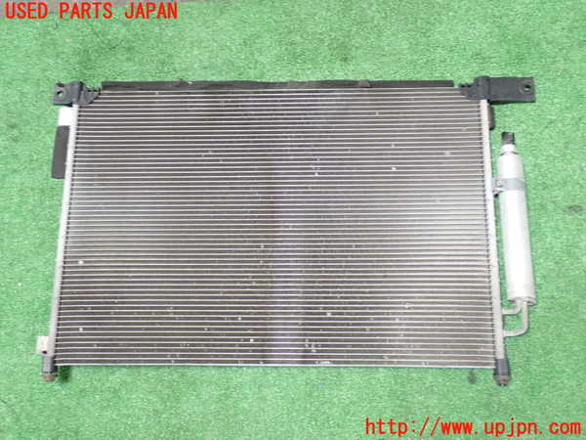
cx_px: 293
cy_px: 220
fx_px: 745
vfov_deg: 32.9
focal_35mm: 44
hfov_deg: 42.9
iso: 640
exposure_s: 1/40
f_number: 2.9
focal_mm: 7.84
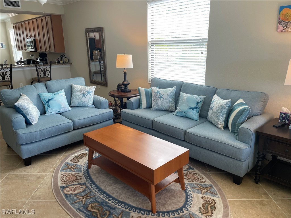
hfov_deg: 67.3
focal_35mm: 26
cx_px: 146
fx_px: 219
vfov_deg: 53.1
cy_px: 109
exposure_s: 1/120
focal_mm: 4.2
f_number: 1.6
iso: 64
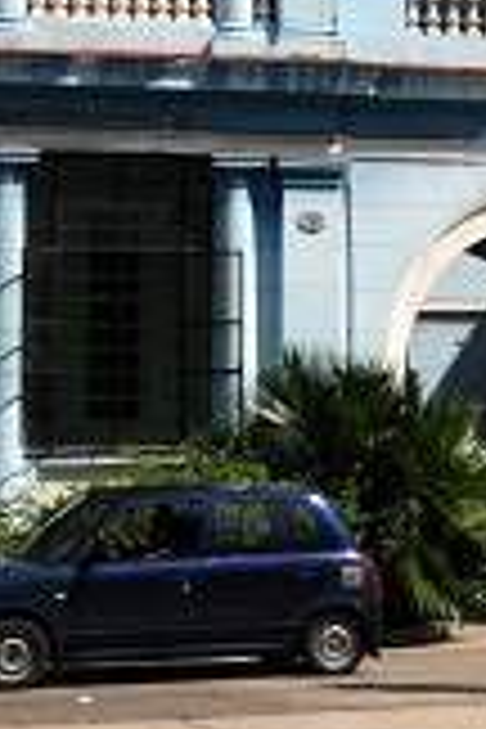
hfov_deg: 8.1
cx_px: 760
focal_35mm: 165
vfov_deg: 12.3
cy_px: -18
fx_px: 3342
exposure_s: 1/320
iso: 400
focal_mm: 27
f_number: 20
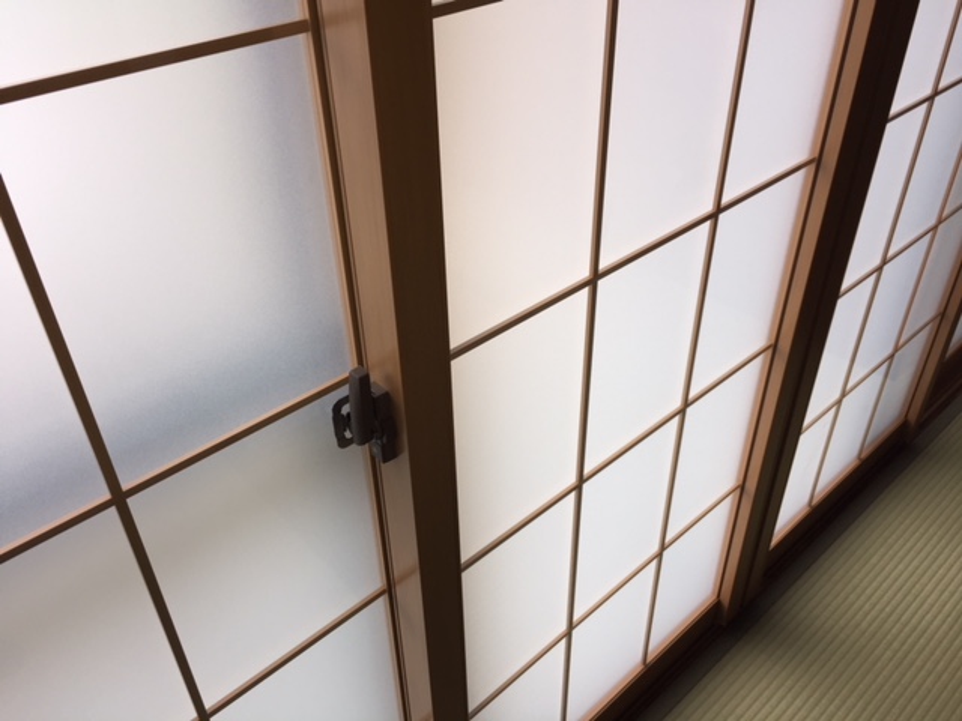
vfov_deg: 48.2
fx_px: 806
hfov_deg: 61.7
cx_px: 481
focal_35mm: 29
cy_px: 360
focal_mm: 4.15
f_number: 2.2
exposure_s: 1/156
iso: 32
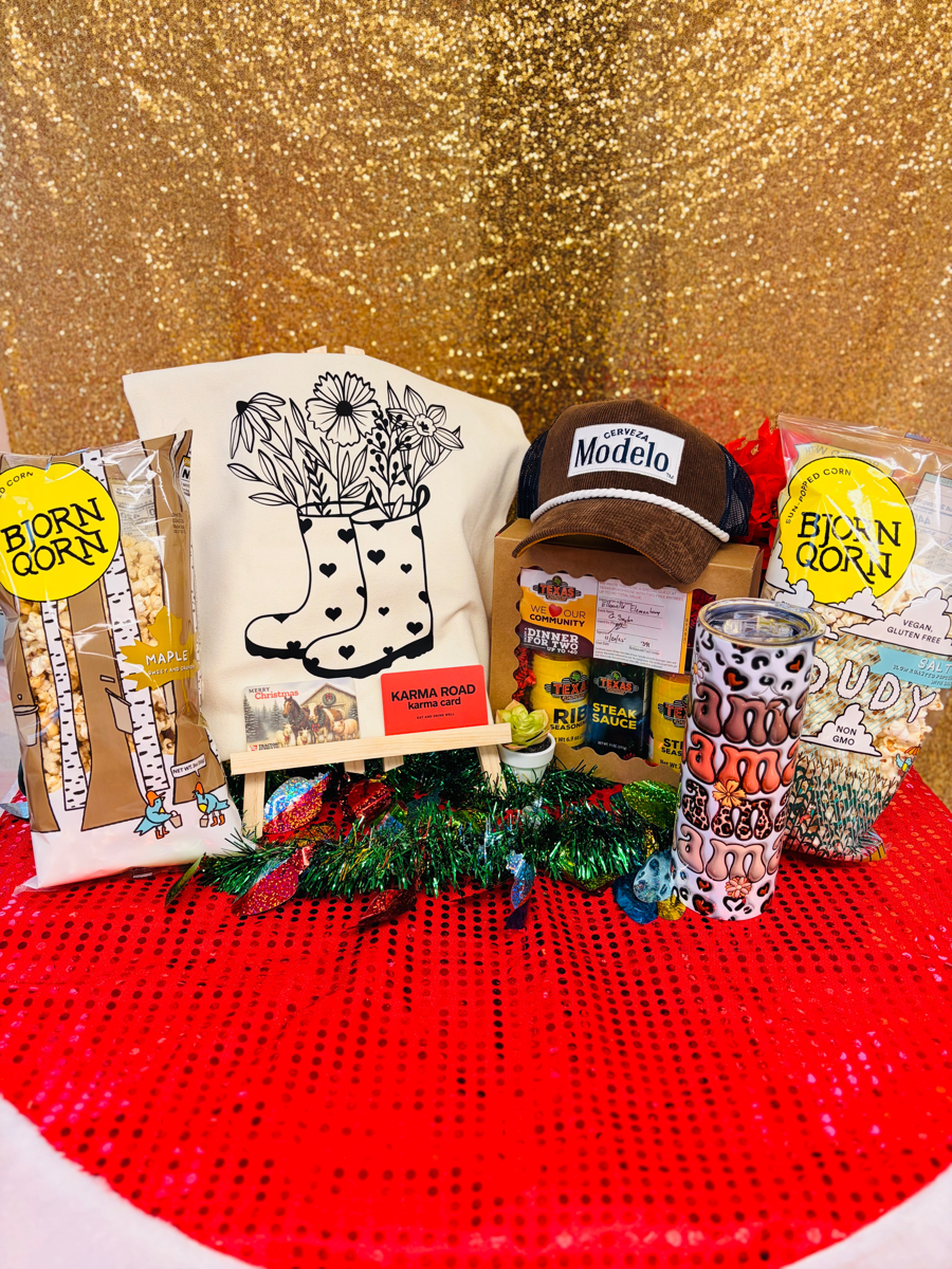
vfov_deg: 67.3
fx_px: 953
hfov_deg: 53.1
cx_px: 476
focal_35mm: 26
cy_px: 634
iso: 80
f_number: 1.6
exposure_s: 1/60
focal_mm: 5.96
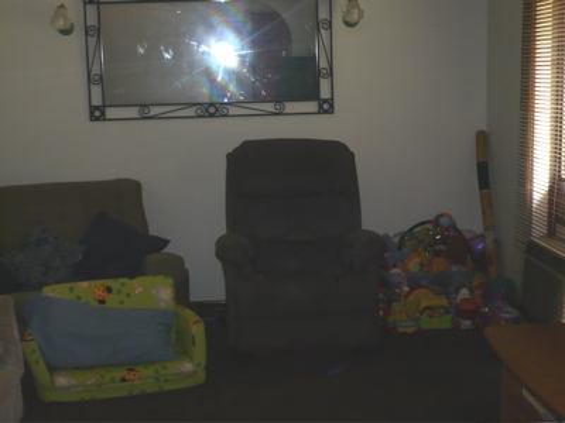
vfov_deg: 24.4
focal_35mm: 60
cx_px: 282
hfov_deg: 32.2
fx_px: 979
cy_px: 212
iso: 160
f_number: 3.7
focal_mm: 9.9
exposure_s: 1/30
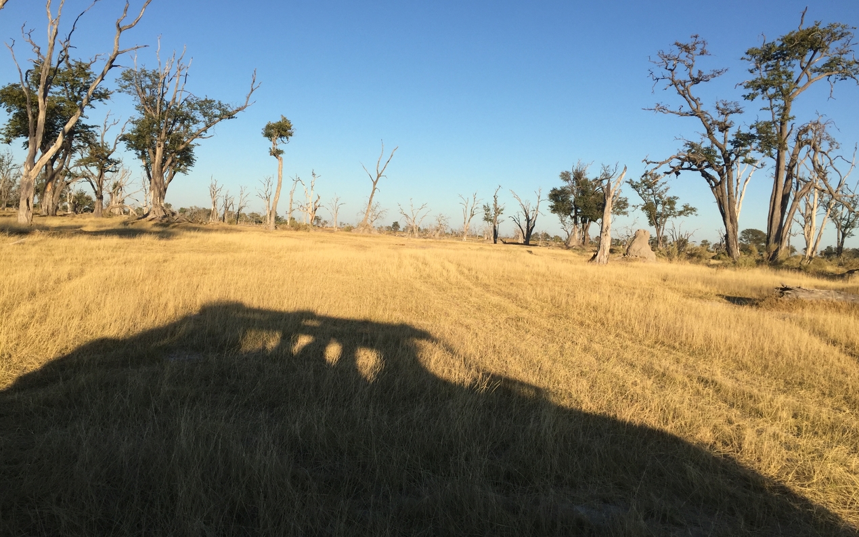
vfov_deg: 40.6
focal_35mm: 31
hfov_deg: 61.2
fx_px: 726
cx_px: 431
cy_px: 249
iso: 32
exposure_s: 1/1464
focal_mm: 4.15
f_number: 2.2
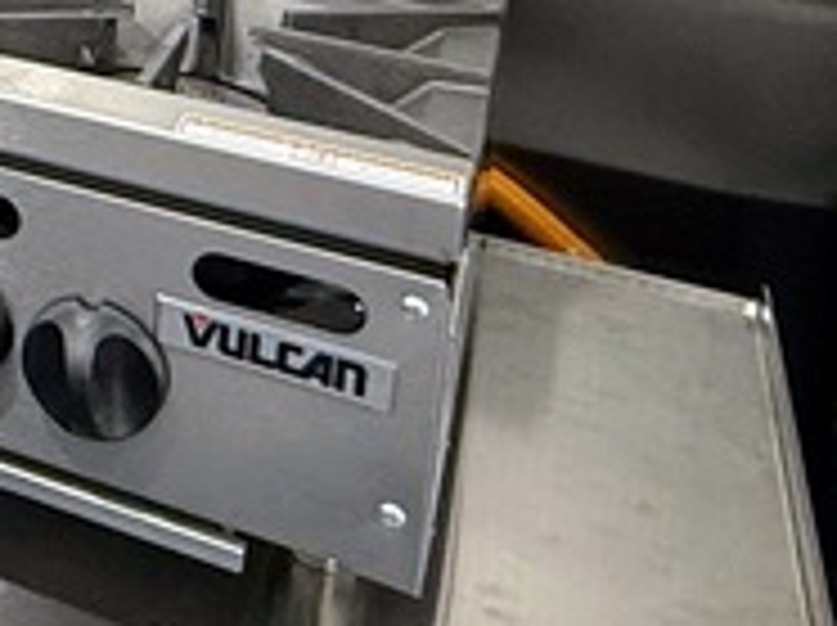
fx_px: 1835
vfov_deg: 17.0
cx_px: -796
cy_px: -387
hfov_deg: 18.2
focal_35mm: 76
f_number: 2.2
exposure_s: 1/60
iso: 320
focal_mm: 2.22
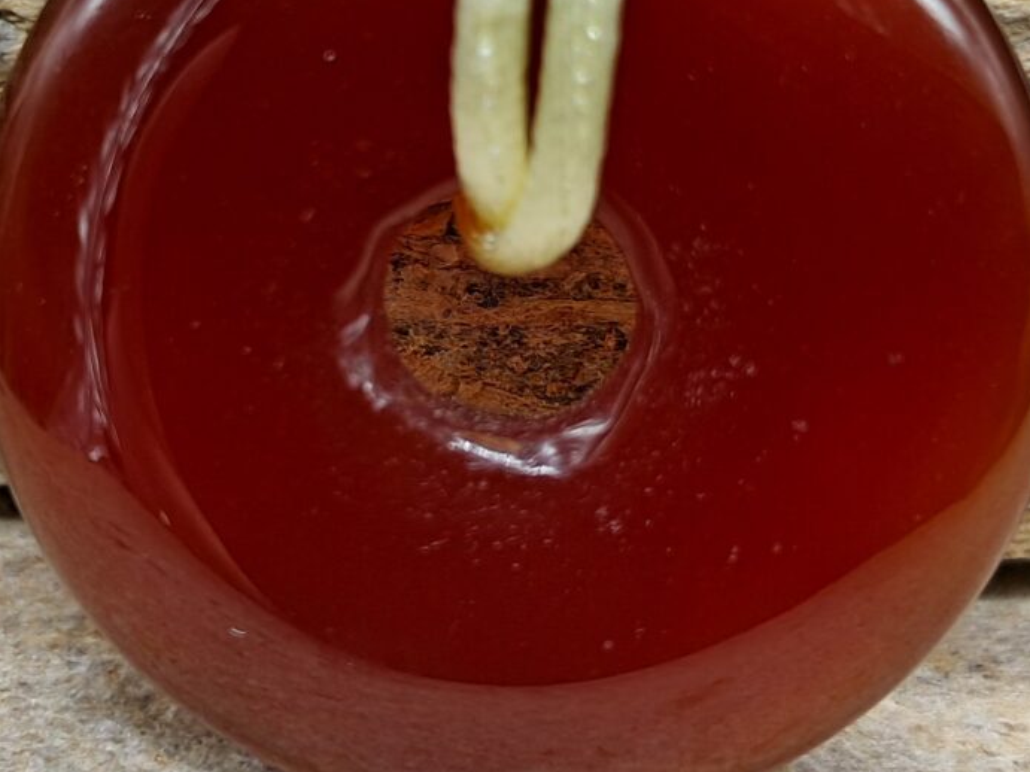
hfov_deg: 26.0
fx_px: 2231
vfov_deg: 19.6
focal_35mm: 75
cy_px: 295
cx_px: 475
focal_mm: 4
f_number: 1.8
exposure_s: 1/100
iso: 50
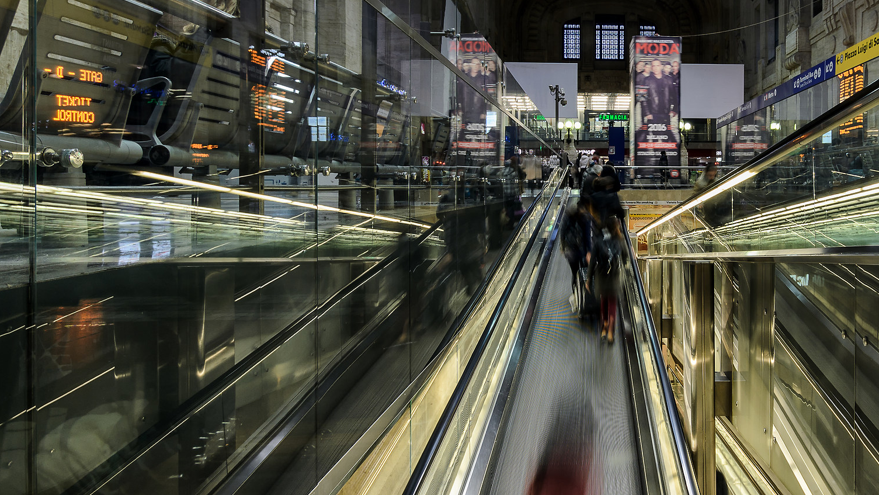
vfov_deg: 38.9
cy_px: 229
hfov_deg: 63.0
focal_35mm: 30
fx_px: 699
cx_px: 573
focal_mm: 12
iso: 100
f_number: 7.1
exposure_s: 1/1.67
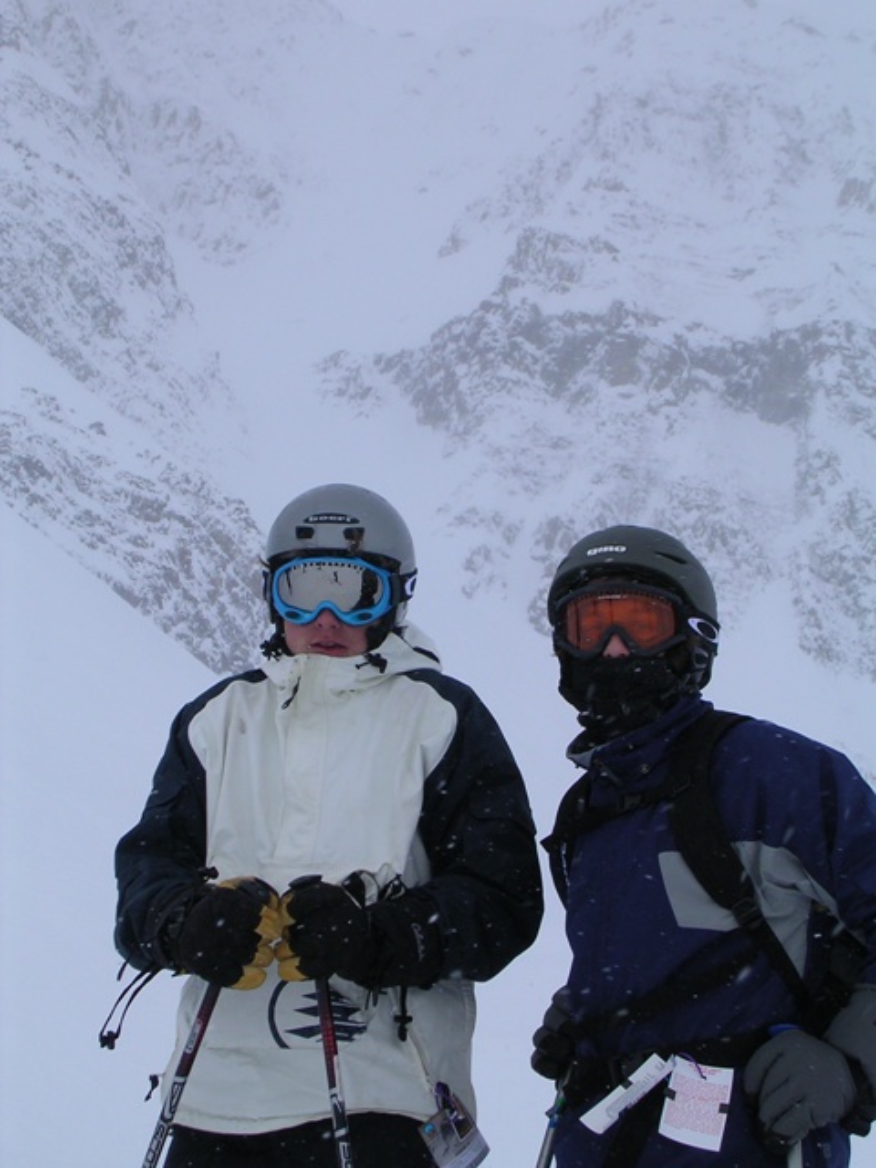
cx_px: 438
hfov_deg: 16.2
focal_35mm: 91
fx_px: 3070
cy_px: 584
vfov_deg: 21.5
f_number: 4.3
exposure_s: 1/633
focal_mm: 13.7
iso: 100
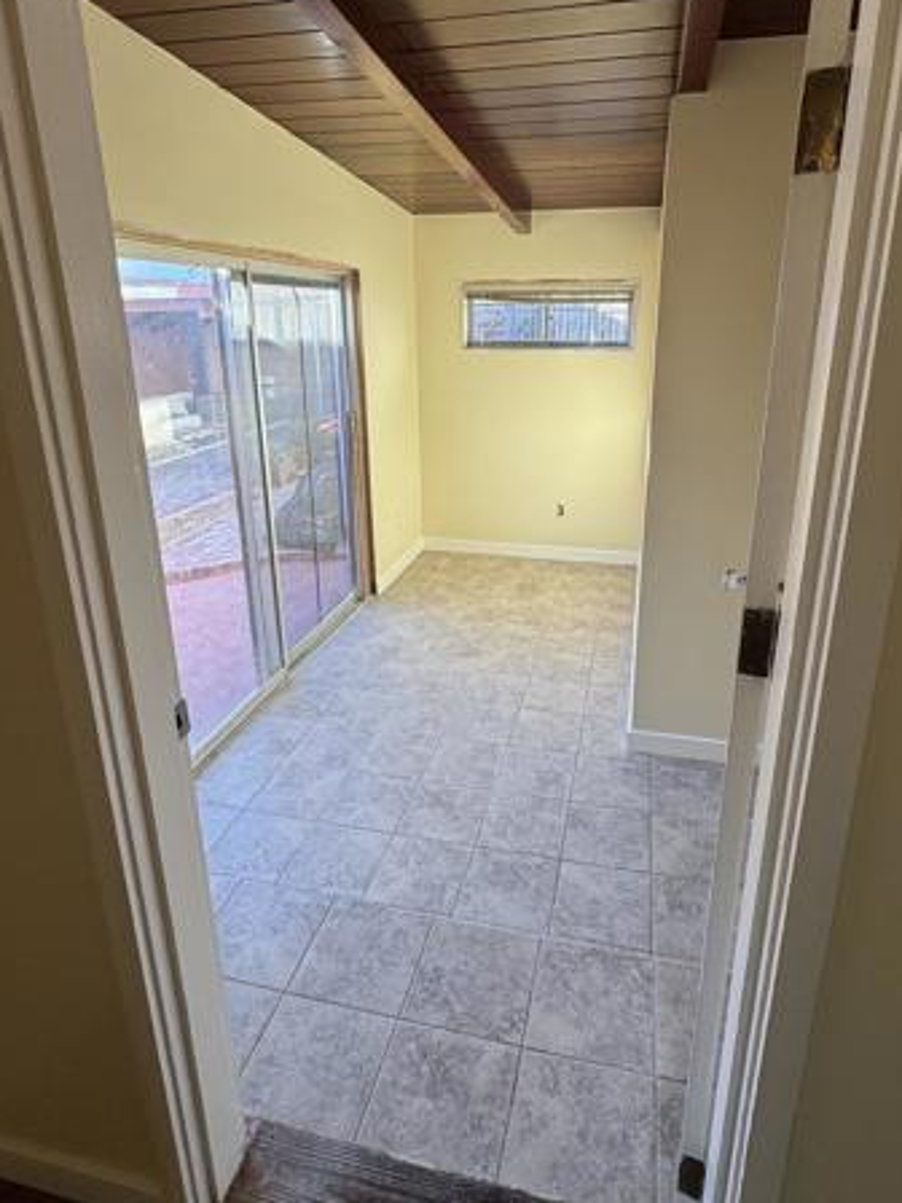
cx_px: 489
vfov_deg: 81.3
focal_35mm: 20
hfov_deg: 65.9
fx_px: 695
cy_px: 518
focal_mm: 2.22
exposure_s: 1/120
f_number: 2.2
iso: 64
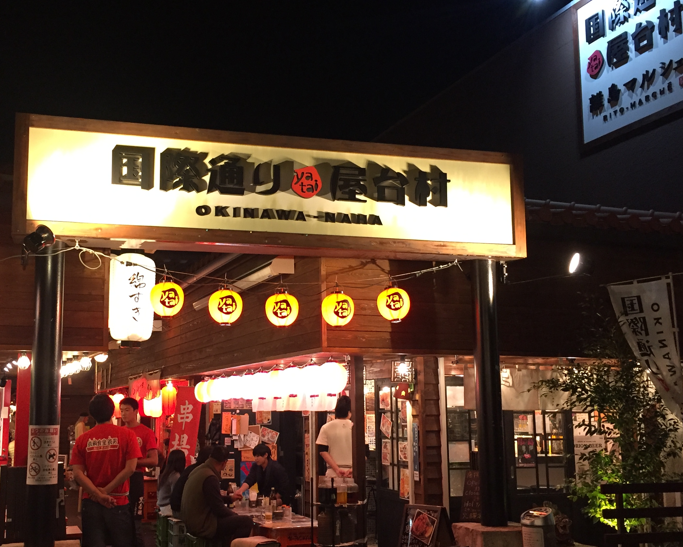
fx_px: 829
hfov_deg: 44.6
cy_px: 290
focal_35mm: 41
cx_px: 274
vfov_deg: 36.5
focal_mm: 4.15
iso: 160
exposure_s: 1/30
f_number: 2.2
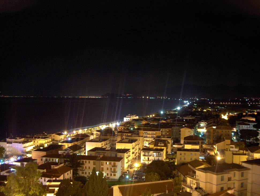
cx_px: 130
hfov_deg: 47.8
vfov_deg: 36.9
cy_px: 98
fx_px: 293
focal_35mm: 39
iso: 100
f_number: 2.8
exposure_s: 9.47
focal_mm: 8
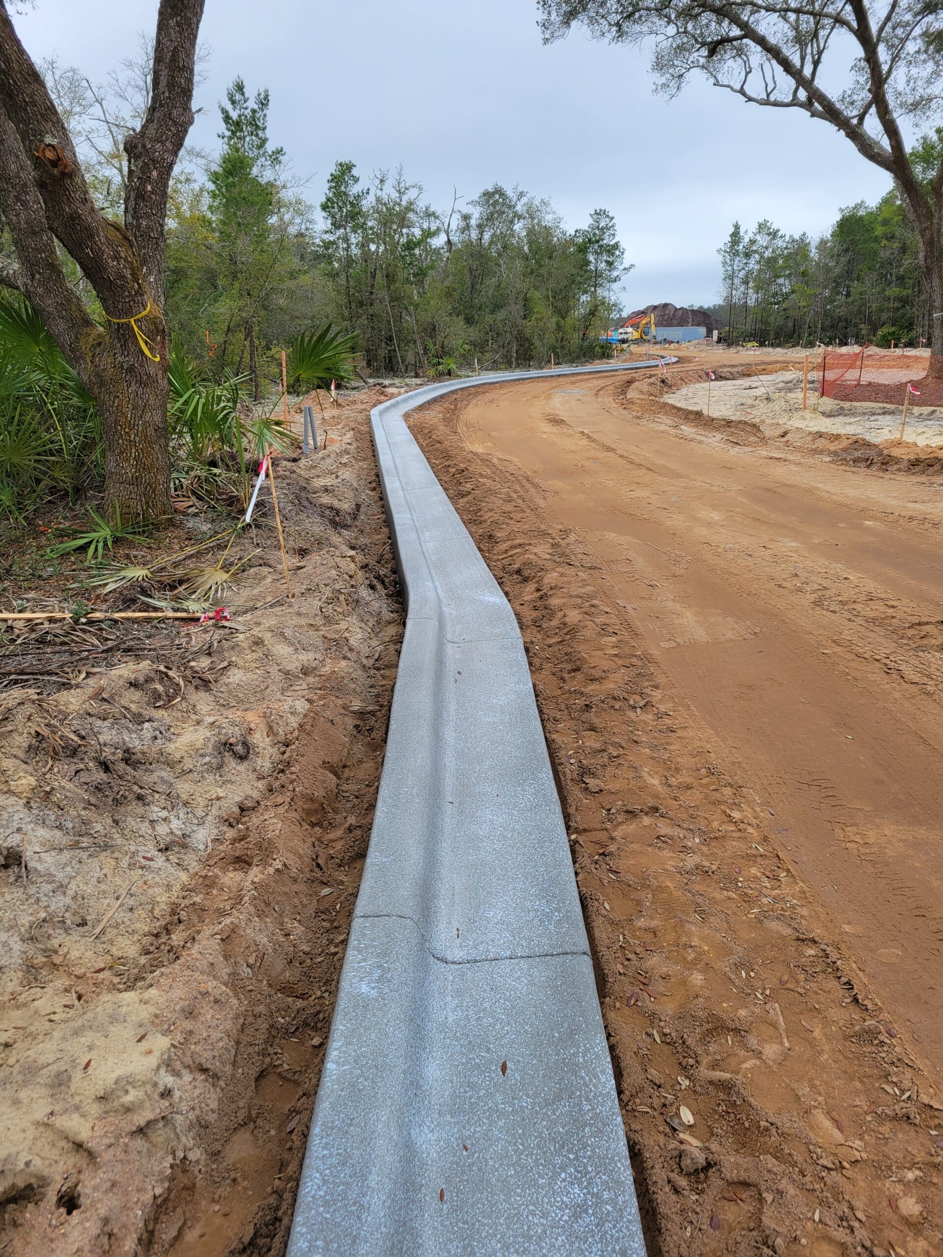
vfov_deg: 67.3
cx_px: 472
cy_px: 628
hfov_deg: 53.1
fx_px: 944
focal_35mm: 26
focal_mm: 5.4
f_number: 1.8
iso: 40
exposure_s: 1/560
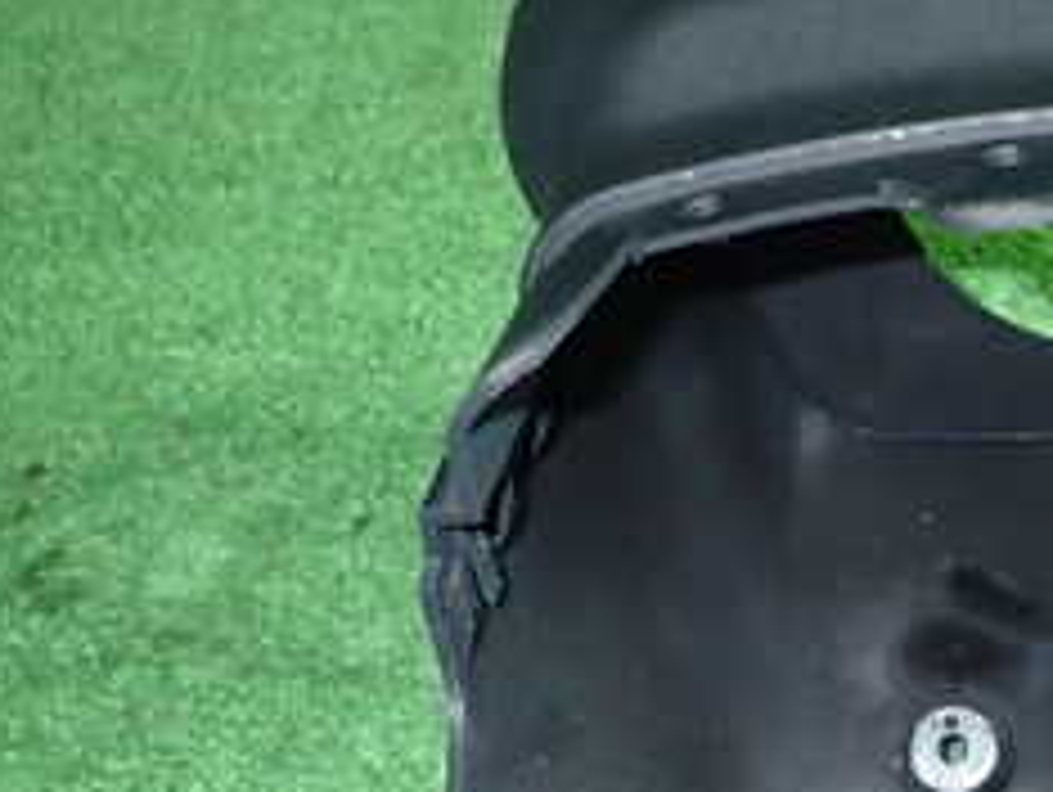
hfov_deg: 27.5
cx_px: 1179
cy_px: 576
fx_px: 1949
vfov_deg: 22.8
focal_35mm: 64
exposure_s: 1/30
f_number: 5.6
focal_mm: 4.5
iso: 640
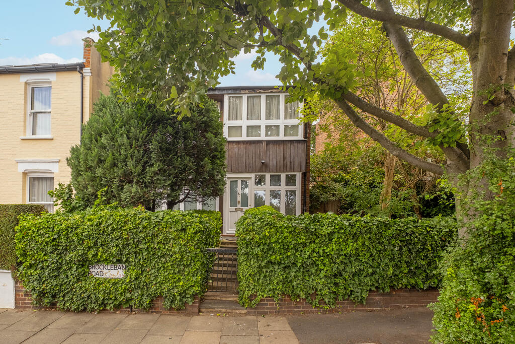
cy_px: 172
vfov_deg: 77.3
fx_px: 215
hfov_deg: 100.4
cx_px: 258
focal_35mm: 15
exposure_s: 1/140
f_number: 7.1
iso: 500
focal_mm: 10
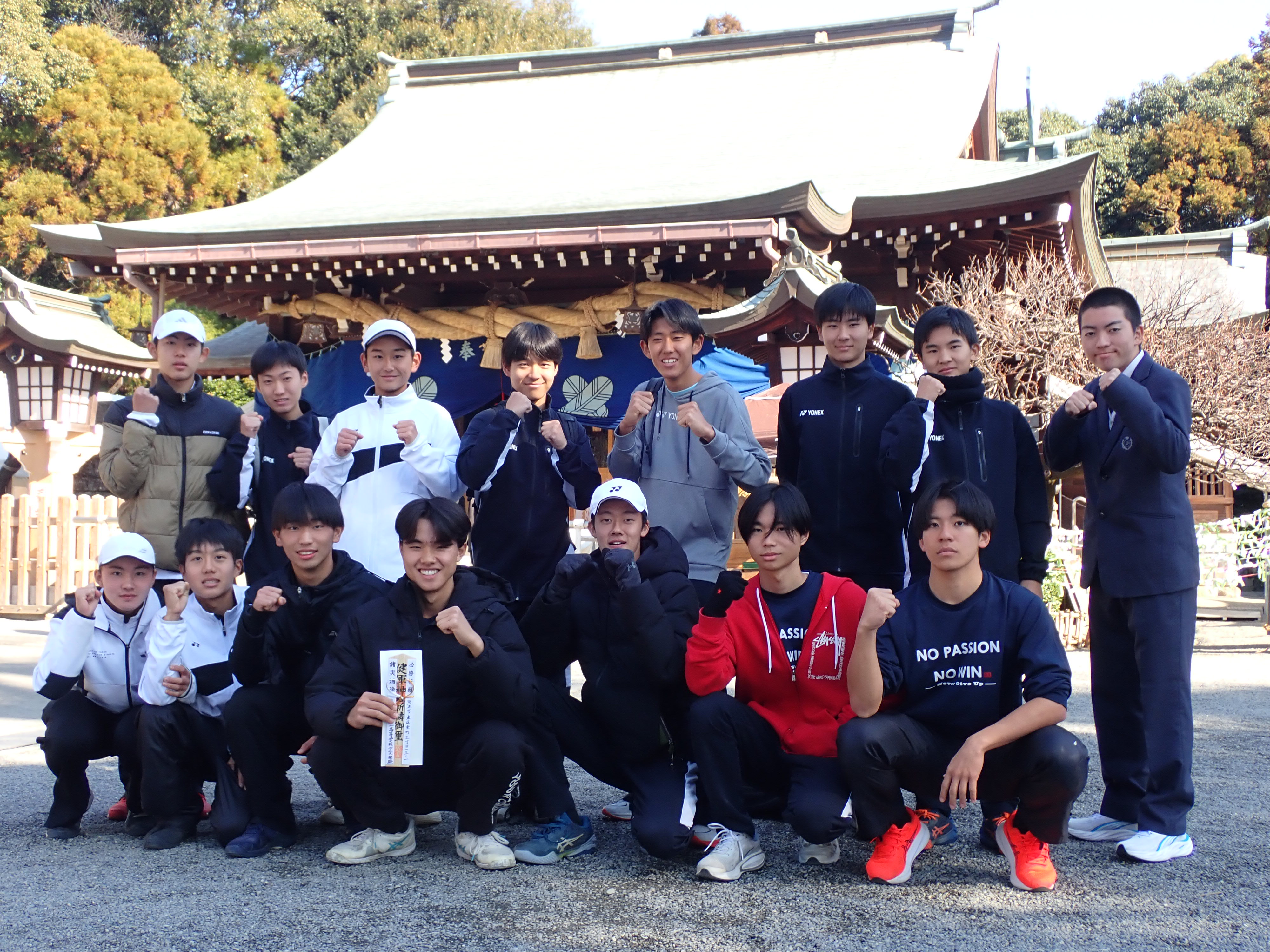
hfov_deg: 42.9
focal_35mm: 44
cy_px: 476
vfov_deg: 32.9
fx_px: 1614
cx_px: 635
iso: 100
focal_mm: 7.84
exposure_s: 1/125
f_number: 4
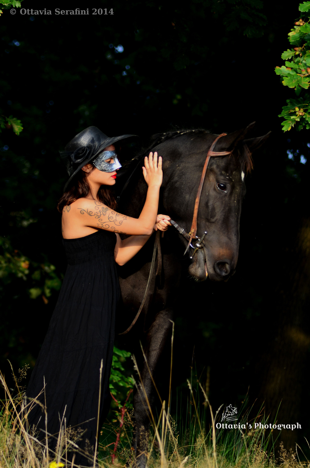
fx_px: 3017
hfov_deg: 5.9
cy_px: 234
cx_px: 155
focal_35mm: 232
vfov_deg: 8.9
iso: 200
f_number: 5
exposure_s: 1/250
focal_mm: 155
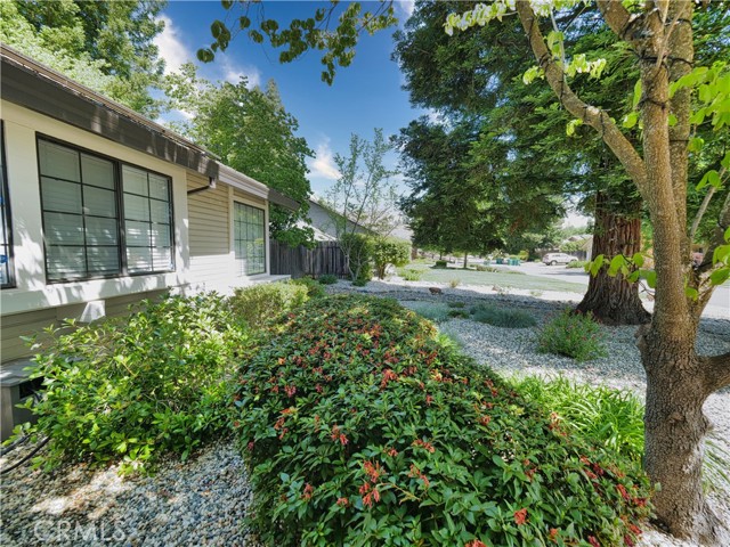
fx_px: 295
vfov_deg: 85.7
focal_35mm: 14
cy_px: 274
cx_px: 365
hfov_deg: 102.1
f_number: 4.5
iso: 250
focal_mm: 7
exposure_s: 1/200
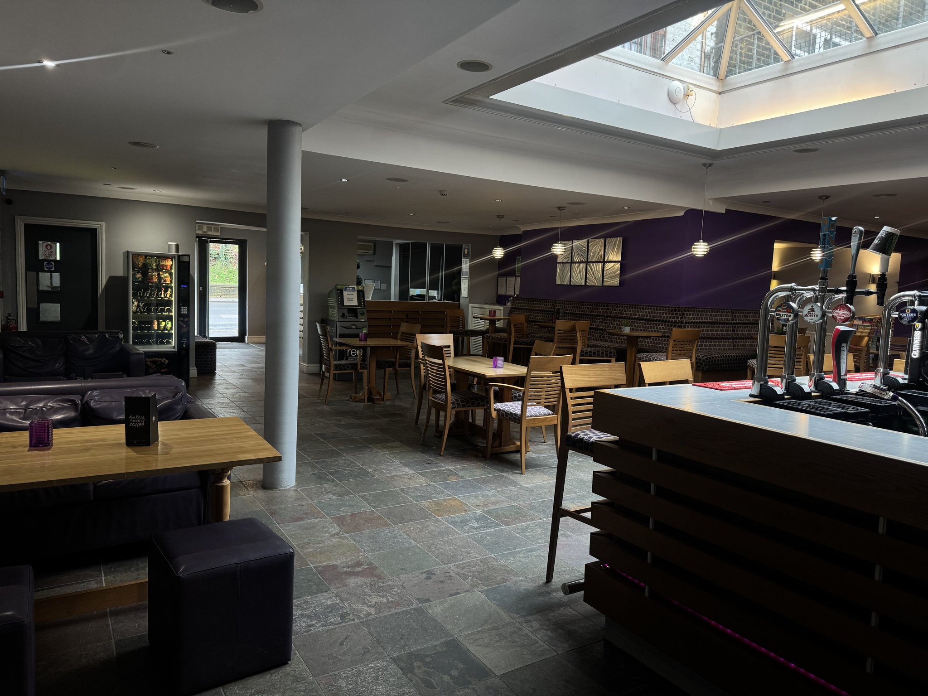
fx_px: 643
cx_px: 464
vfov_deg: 56.8
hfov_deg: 71.6
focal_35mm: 24
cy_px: 348
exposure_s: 1/50
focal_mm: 6.76
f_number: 1.78
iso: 200
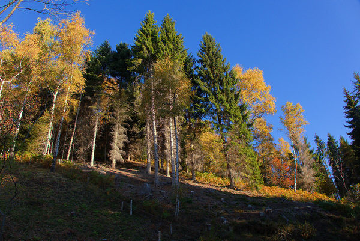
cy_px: 120
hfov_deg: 67.3
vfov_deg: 48.0
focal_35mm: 27
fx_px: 270
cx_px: 180
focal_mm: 9.87
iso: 320
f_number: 5
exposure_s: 1/500
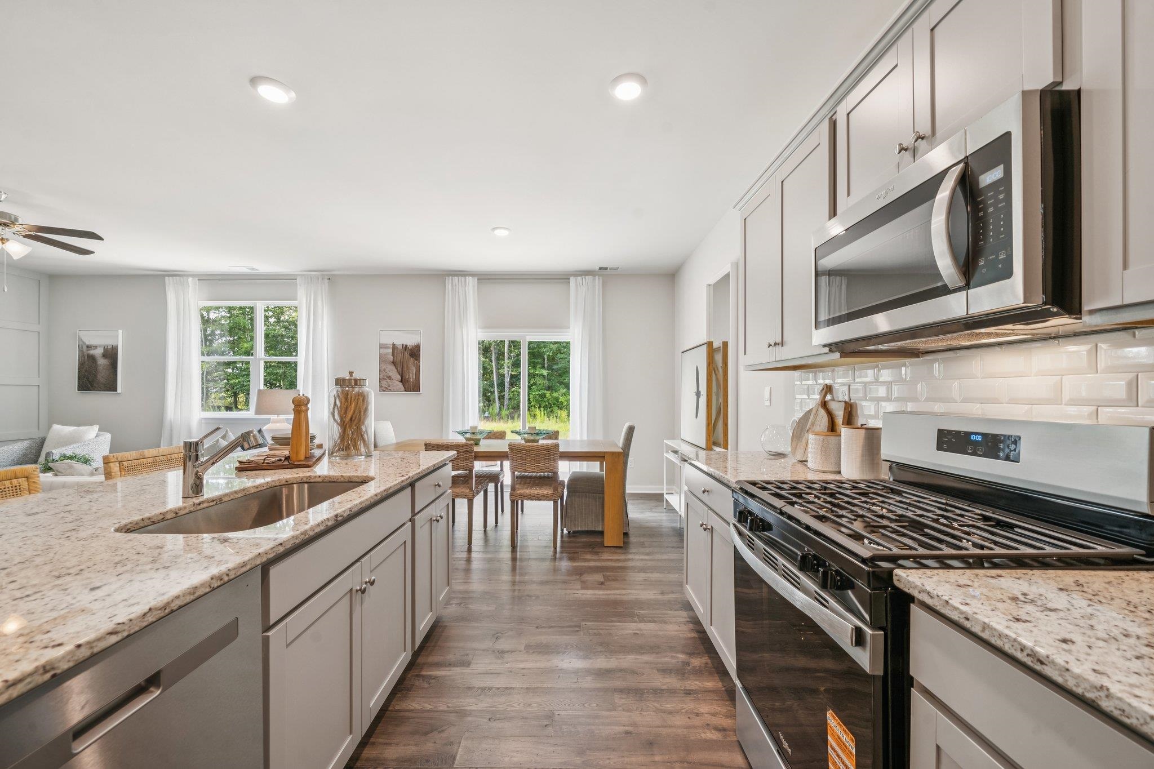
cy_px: 384
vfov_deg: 85.4
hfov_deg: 108.3
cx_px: 577
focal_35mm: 13
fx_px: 417
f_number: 8
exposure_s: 1/10
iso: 200
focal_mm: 13
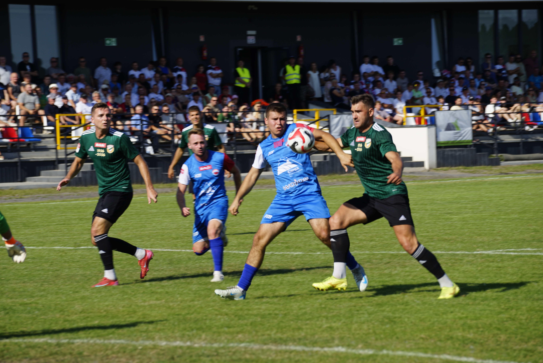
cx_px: 272
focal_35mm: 200
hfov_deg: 10.3
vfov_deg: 6.9
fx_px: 3017
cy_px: 182
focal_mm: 200
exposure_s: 1/320
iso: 100
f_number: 7.1
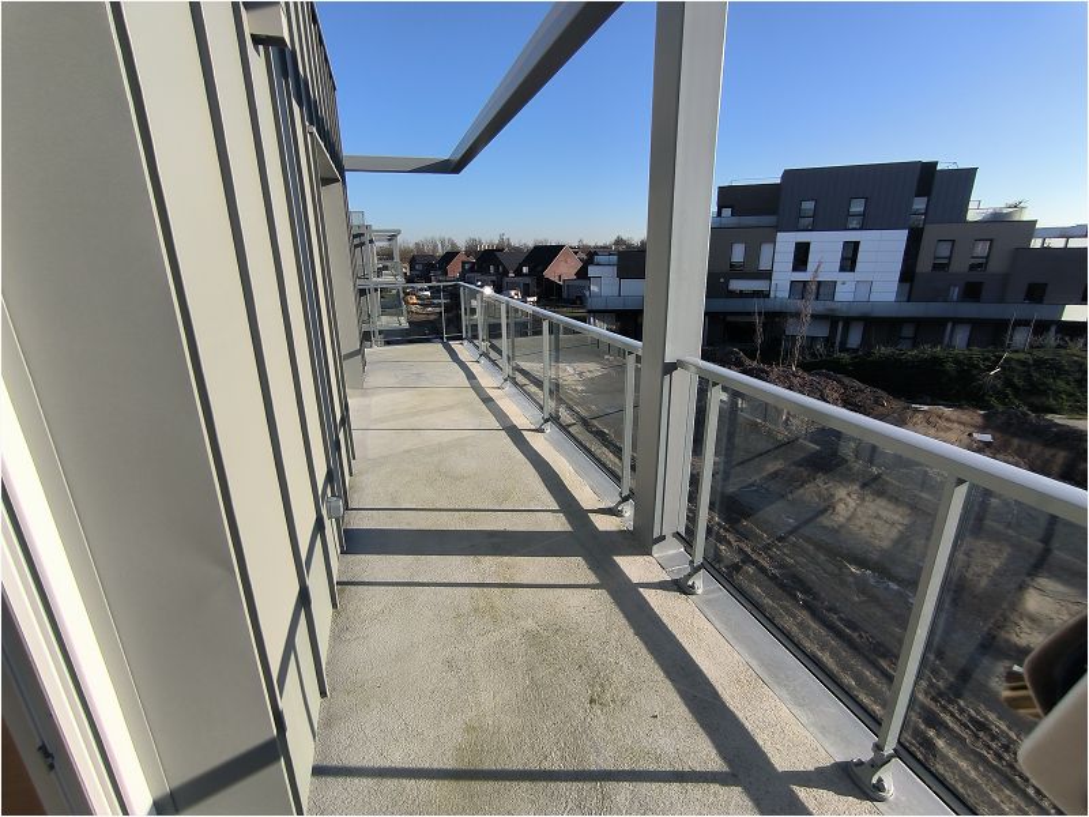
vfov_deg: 78.1
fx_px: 503
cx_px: 544
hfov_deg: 94.5
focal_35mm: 16
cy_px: 408
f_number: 2.2
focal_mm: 1.65
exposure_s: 1/973
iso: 51
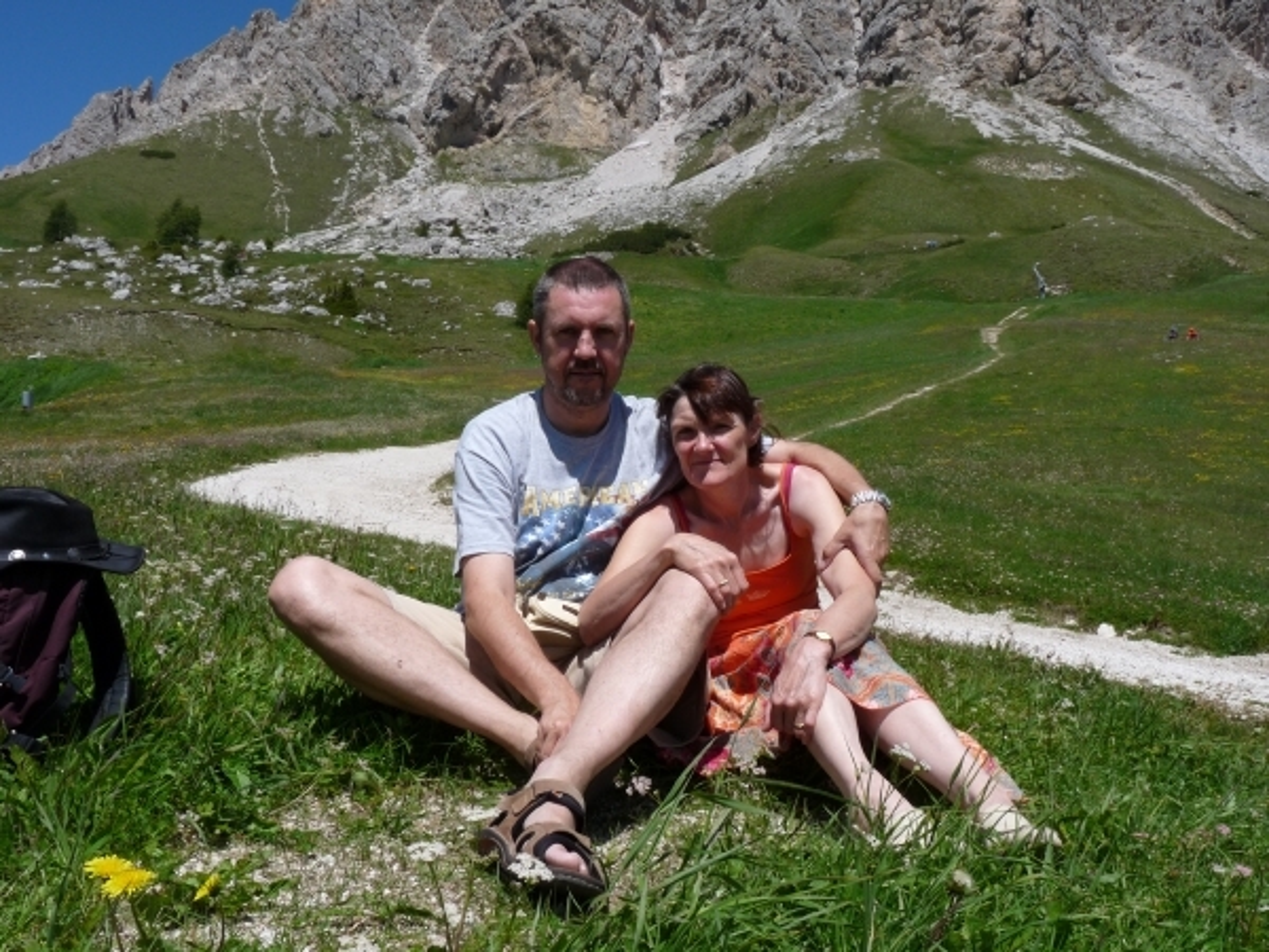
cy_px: 476
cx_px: 634
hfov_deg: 52.6
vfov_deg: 40.7
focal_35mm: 35
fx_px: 1283
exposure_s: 1/500
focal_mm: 6.2
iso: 100
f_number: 7.1
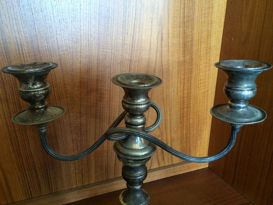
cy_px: 102
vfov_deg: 46.8
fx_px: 237
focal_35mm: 30
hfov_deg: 60.0
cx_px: 136
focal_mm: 4.12
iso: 250
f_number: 2.2
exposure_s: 1/30
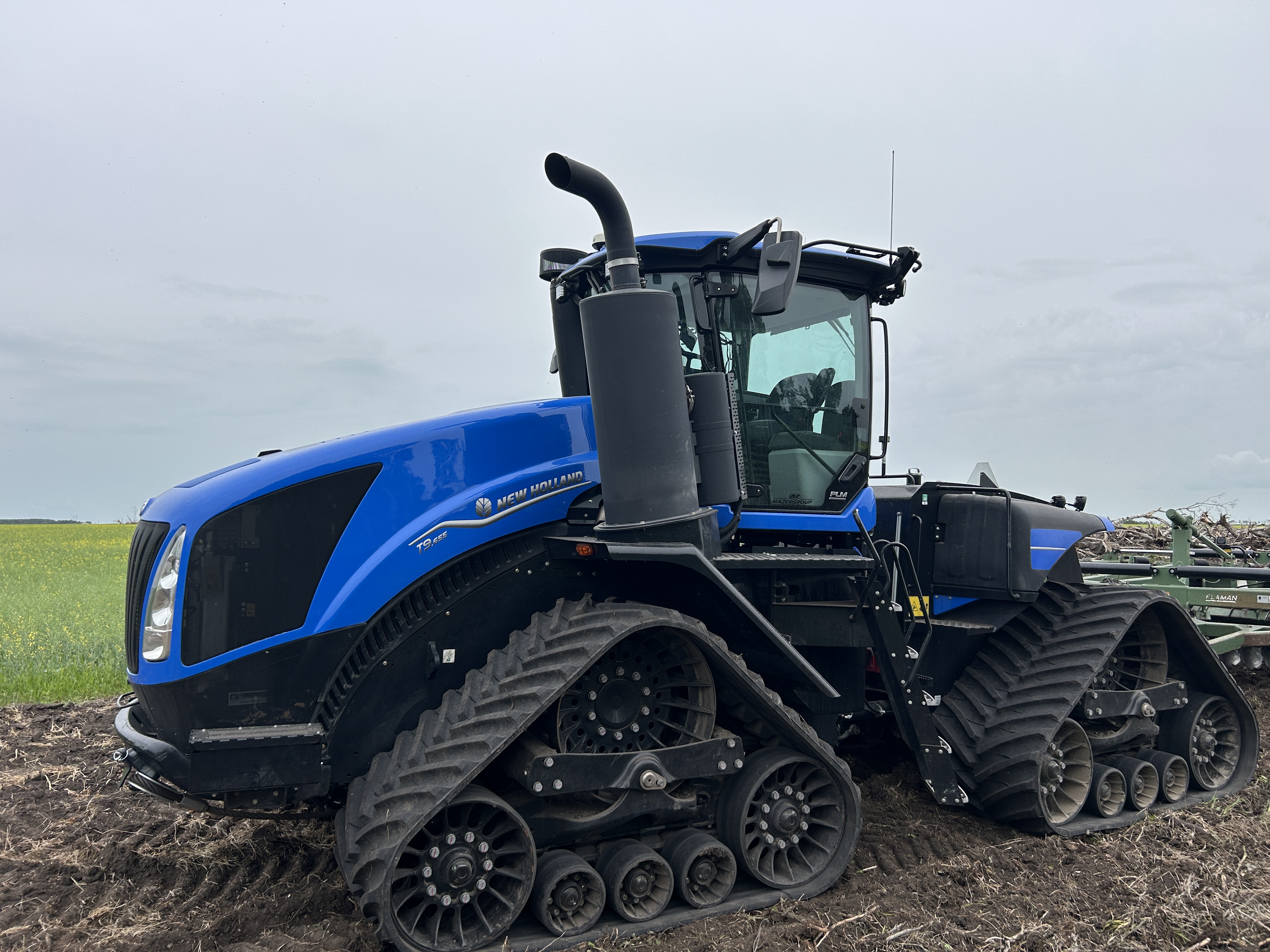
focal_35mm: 26
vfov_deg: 53.1
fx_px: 954
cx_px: 635
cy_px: 476
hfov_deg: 67.3
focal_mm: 5.7
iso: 50
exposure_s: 1/2083
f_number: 1.5
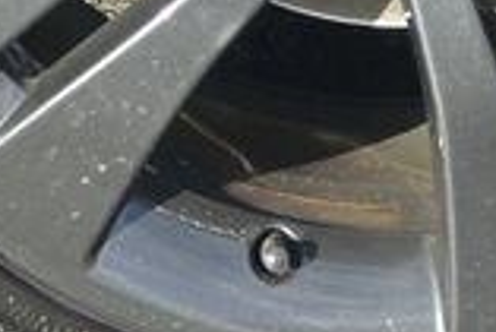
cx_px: 329
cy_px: -302
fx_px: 2427
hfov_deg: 11.7
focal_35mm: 176
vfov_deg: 7.5
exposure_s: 1/500
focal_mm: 10
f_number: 4
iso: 160
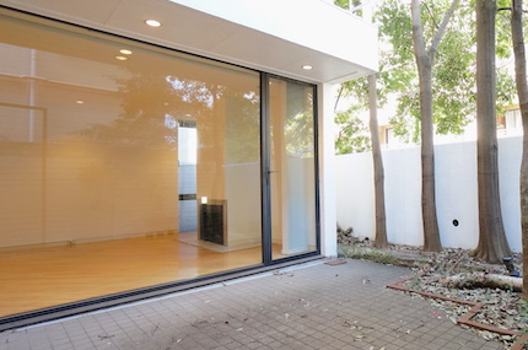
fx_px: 322
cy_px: 171
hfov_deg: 75.8
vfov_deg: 57.0
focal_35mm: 22
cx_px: 359
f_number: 4
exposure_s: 1/60
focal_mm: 10
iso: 1250
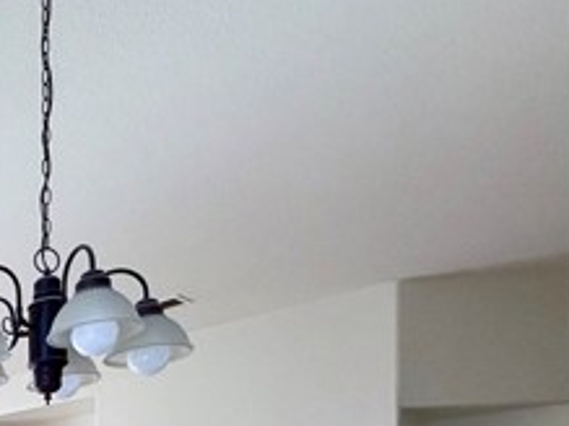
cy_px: 553
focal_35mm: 41
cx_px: -247
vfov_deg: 28.7
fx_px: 674
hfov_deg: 30.3
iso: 50
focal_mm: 2.22
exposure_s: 1/120
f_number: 2.2
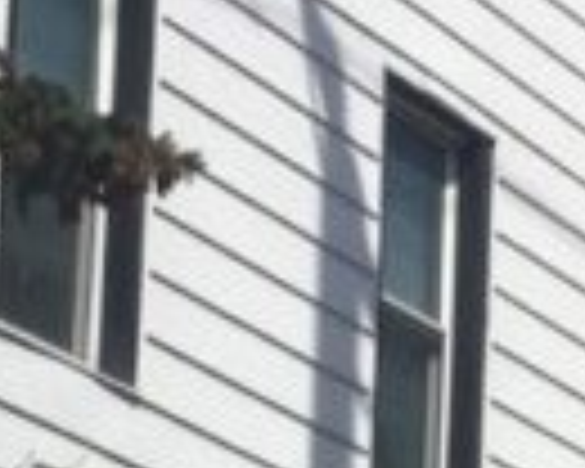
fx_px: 4640
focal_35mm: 268
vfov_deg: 5.8
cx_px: 765
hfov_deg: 7.1
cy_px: 475
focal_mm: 3.85
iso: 80
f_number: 2.8
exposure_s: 1/2514
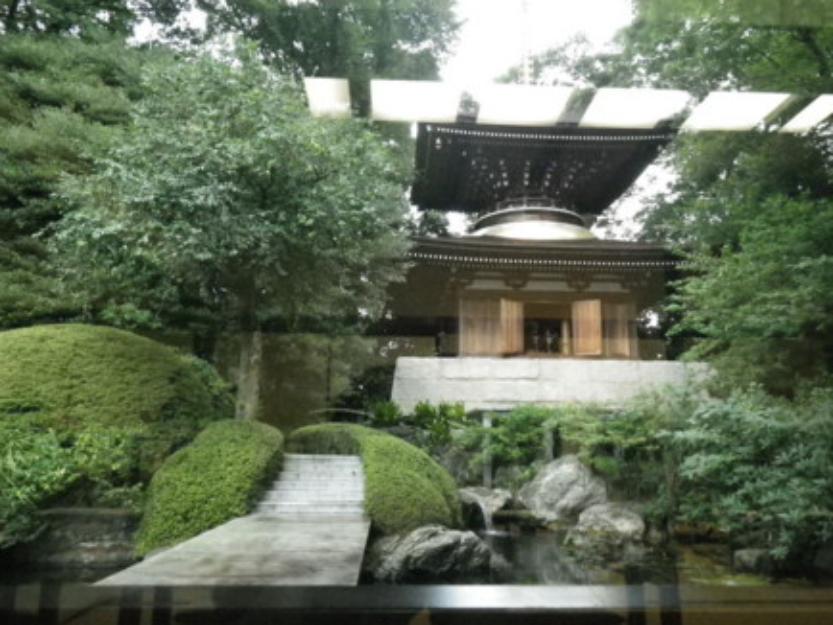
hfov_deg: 61.6
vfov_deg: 48.3
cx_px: 424
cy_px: 316
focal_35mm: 29
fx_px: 698
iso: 800
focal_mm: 5
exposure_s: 1/30
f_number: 3.5
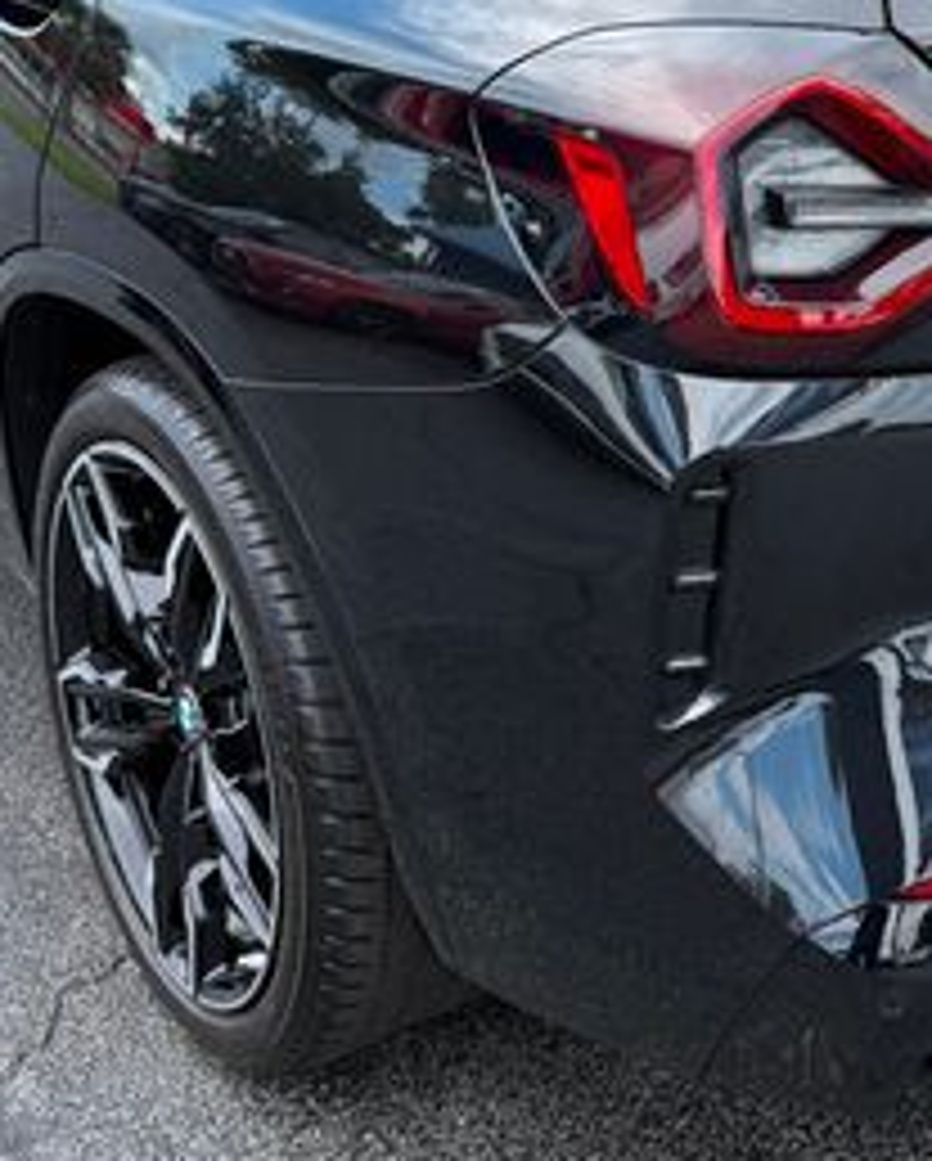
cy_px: 252
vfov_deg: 31.7
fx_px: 1996
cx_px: 788
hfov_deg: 25.7
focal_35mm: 58
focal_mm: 6.76
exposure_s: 1/1292
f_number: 1.78
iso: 100
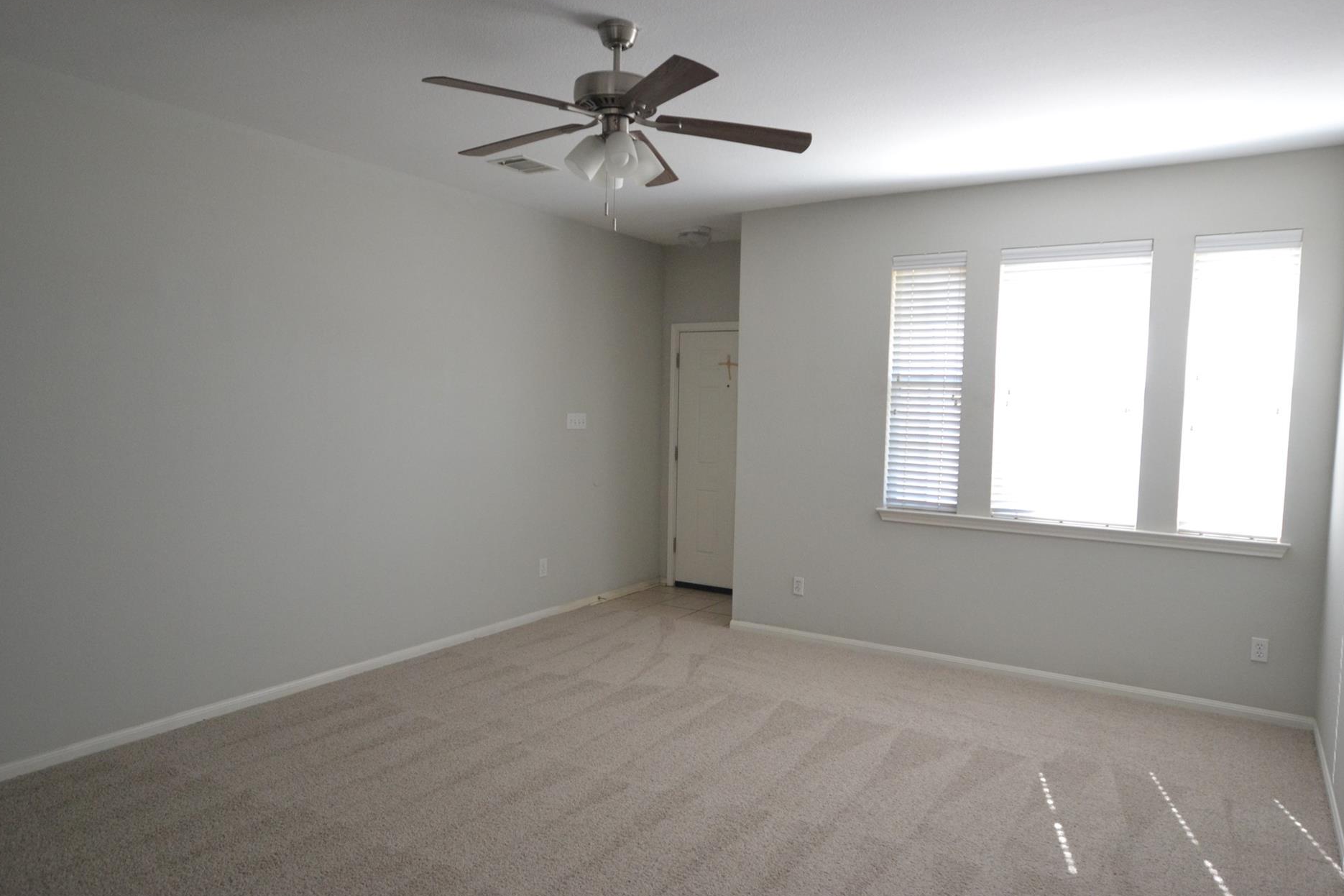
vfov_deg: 55.1
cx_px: 684
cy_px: 447
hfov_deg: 76.1
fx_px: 858
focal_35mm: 23
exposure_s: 1/60
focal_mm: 14
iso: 1250
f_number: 4.8
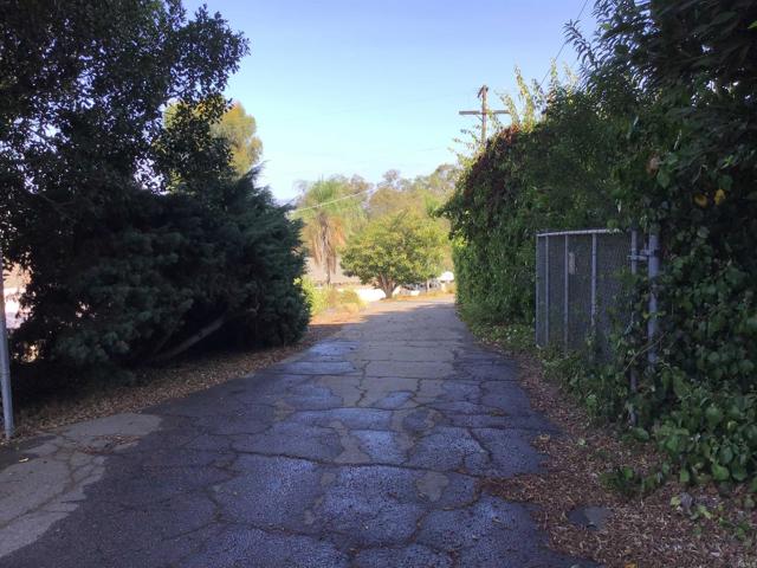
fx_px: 678
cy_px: 284
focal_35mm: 31
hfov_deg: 58.4
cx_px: 378
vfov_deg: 45.4
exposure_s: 1/445
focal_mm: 3.3
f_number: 2.4
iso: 25
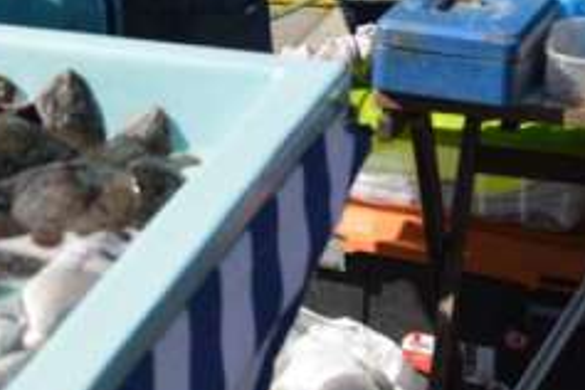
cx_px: -190
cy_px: -136
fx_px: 2470
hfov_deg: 13.0
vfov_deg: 8.9
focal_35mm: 152
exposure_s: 1/160
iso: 125
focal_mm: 45
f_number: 6.3
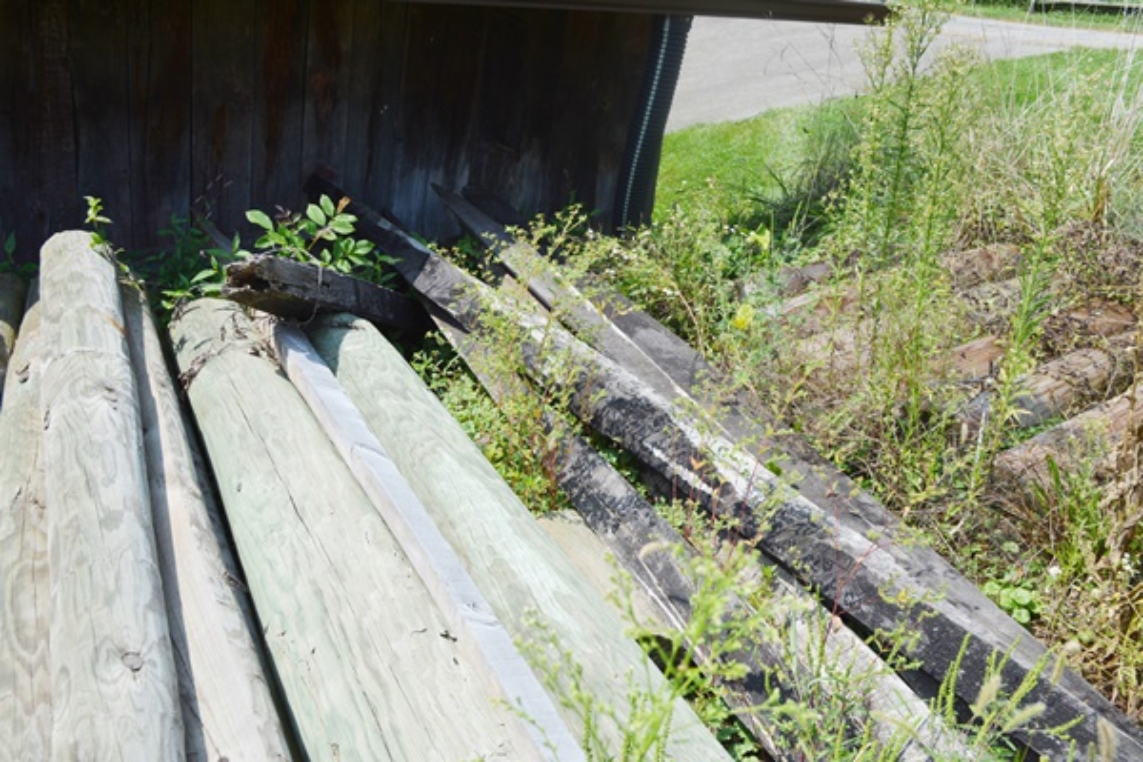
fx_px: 1143
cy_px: 381
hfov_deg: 53.1
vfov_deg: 36.9
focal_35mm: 36
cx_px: 572
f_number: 8
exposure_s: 1/250
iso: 100
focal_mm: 24
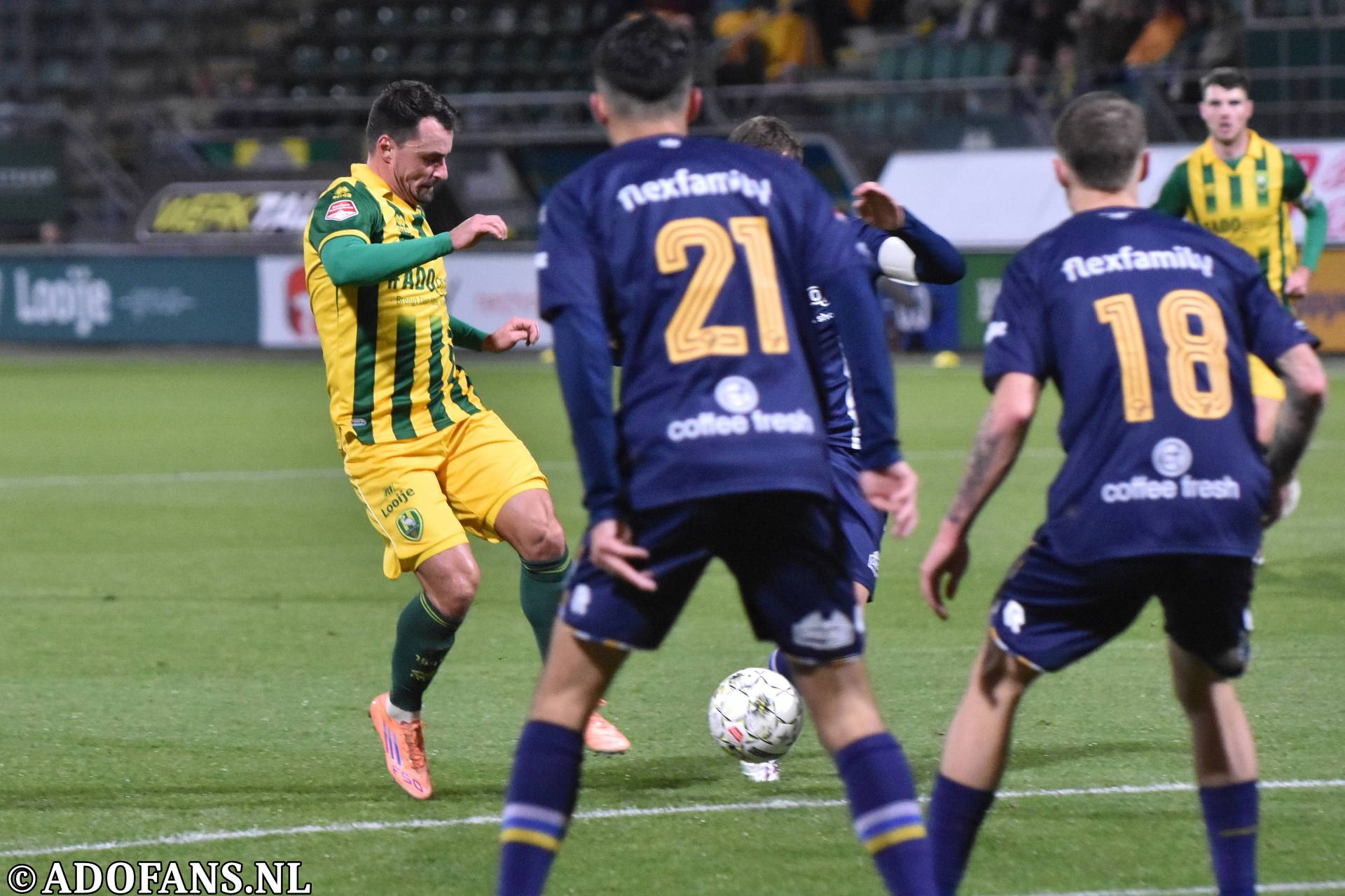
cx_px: 672
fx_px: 8406
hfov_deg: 9.1
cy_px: 448
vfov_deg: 6.1
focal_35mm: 225
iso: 2500
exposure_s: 1/500
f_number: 2.8
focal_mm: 150
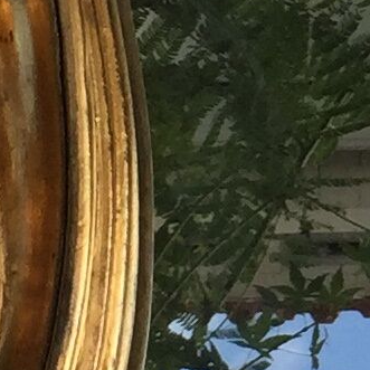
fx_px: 3059
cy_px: -31
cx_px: 684
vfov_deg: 6.9
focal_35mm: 253
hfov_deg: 6.7
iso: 32
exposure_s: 1/920
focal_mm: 4.15
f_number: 2.2
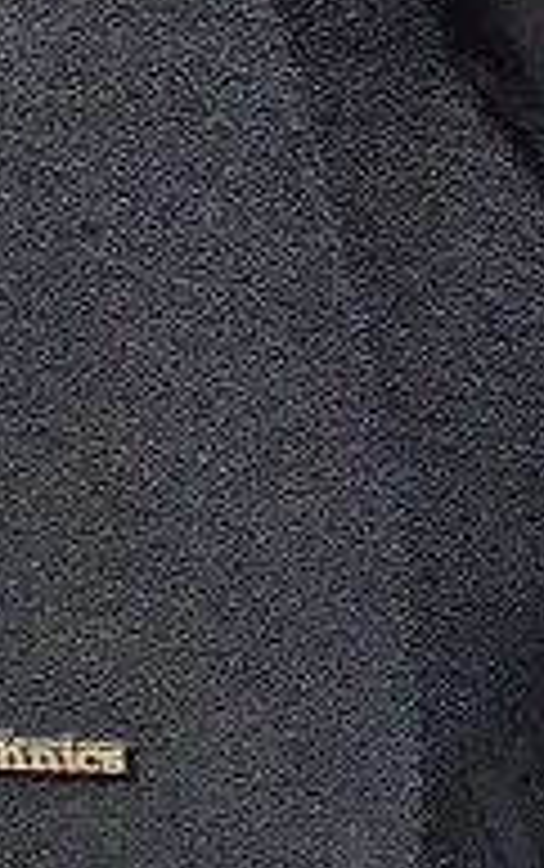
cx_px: 1659
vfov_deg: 16.1
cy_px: -103
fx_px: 2982
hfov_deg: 8.6
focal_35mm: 126
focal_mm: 5.54
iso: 1250
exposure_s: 1/17
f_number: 1.8
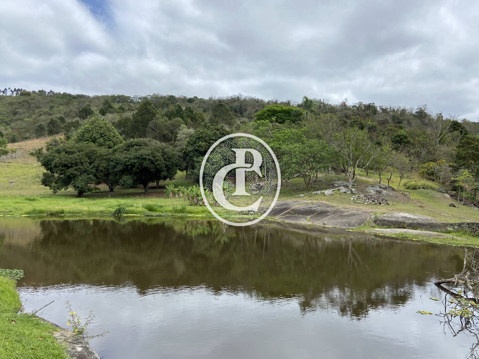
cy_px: 180
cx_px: 240
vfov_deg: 53.1
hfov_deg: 67.3
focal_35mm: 26
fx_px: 360
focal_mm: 4.25
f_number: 1.8
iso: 32
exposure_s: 1/3610
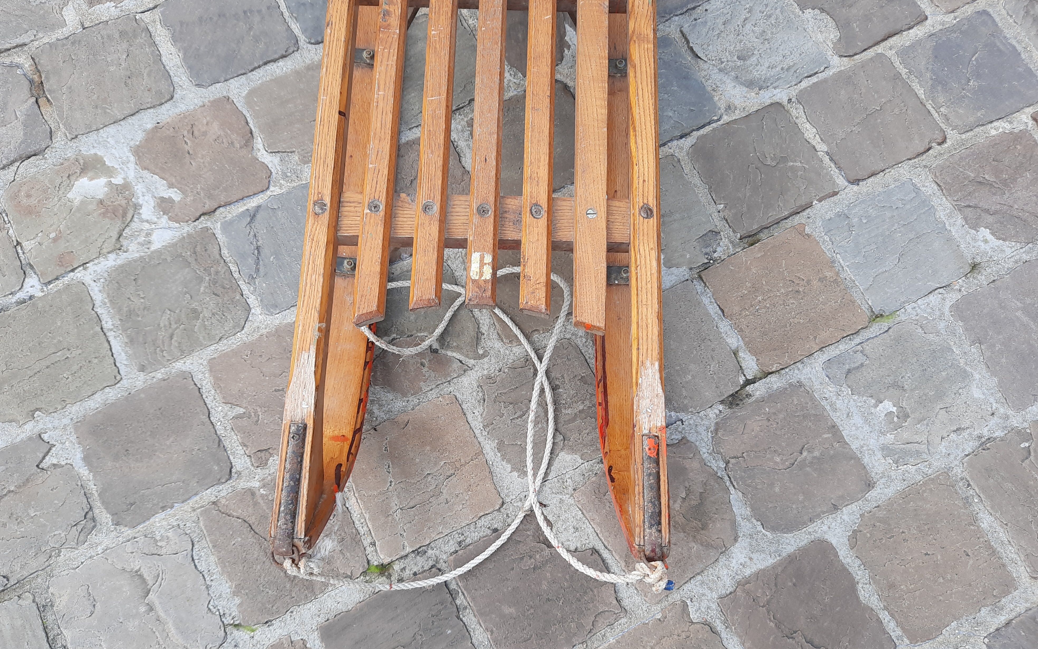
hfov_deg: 68.4
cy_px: 395
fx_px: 764
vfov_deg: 45.7
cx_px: 516
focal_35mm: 27
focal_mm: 4.6
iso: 32
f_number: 2
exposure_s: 1/100
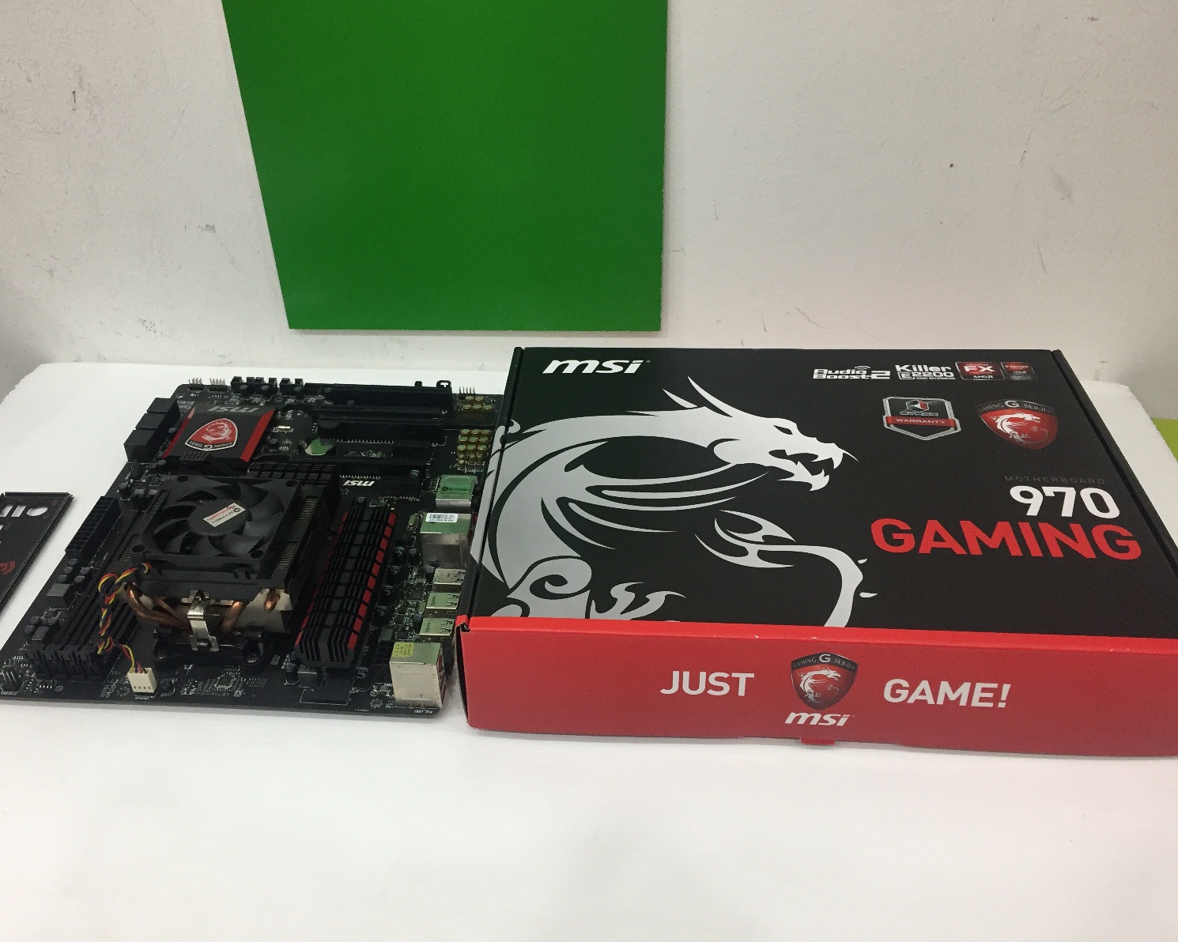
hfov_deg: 57.1
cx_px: 547
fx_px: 1081
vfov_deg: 47.1
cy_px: 474
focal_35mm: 31
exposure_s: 1/33
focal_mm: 4.15
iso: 64
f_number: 2.2
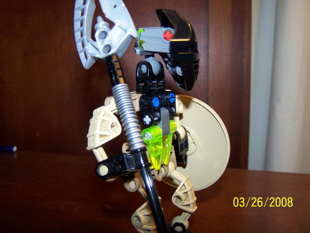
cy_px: 116
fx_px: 340
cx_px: 155
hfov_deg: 49.0
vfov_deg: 37.7
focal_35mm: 38
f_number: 2.8
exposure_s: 1/60
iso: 80
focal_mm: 6.3
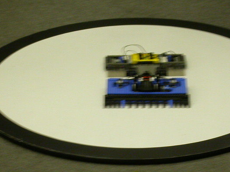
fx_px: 1442
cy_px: 131
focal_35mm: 217
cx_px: 104
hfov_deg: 9.1
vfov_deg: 6.8
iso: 100
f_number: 4.2
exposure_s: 1/11.3
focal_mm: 23.1
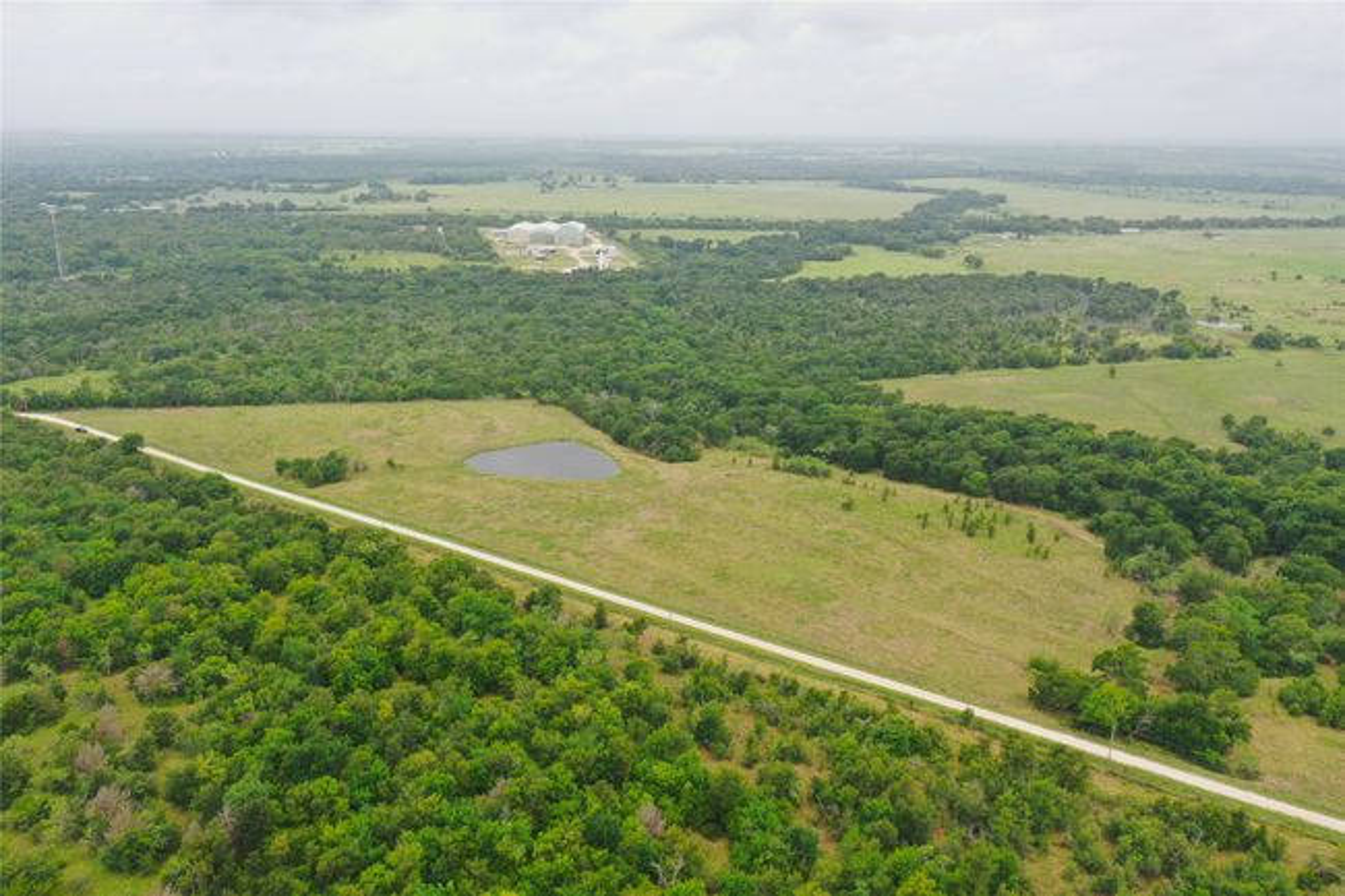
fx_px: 1046
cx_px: 672
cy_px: 448
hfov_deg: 65.5
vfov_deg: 46.4
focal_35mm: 28
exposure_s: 1/200
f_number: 5
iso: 100
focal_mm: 10.26
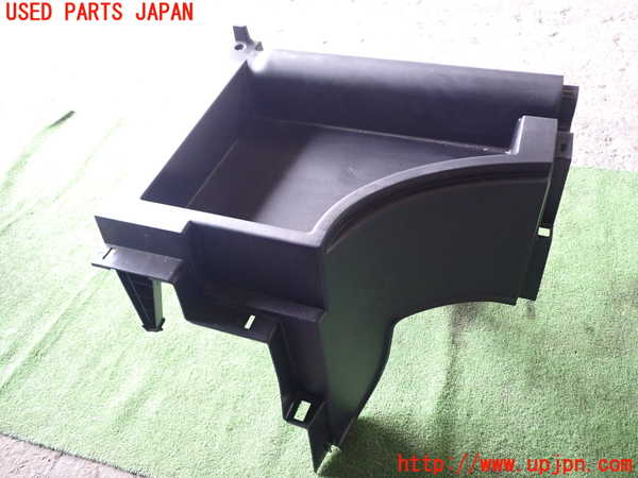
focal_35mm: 30
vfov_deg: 46.8
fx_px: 553
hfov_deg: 60.0
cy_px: 239
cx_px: 319
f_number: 2.3
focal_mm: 5.4
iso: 320
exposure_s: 1/30
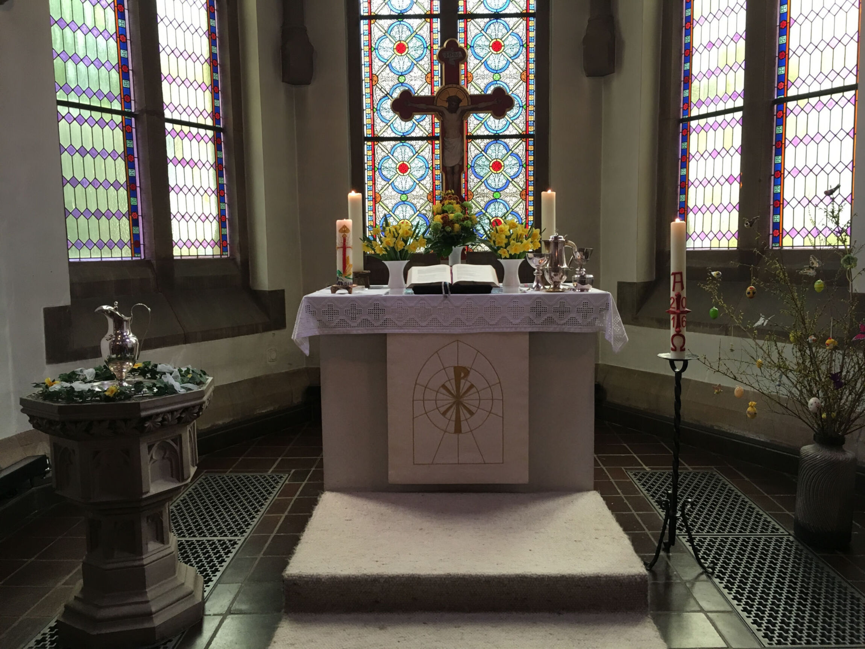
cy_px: 324
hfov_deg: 61.7
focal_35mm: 29
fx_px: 725
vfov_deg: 48.2
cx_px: 432
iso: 50
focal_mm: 4.15
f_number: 2.2
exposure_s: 1/33
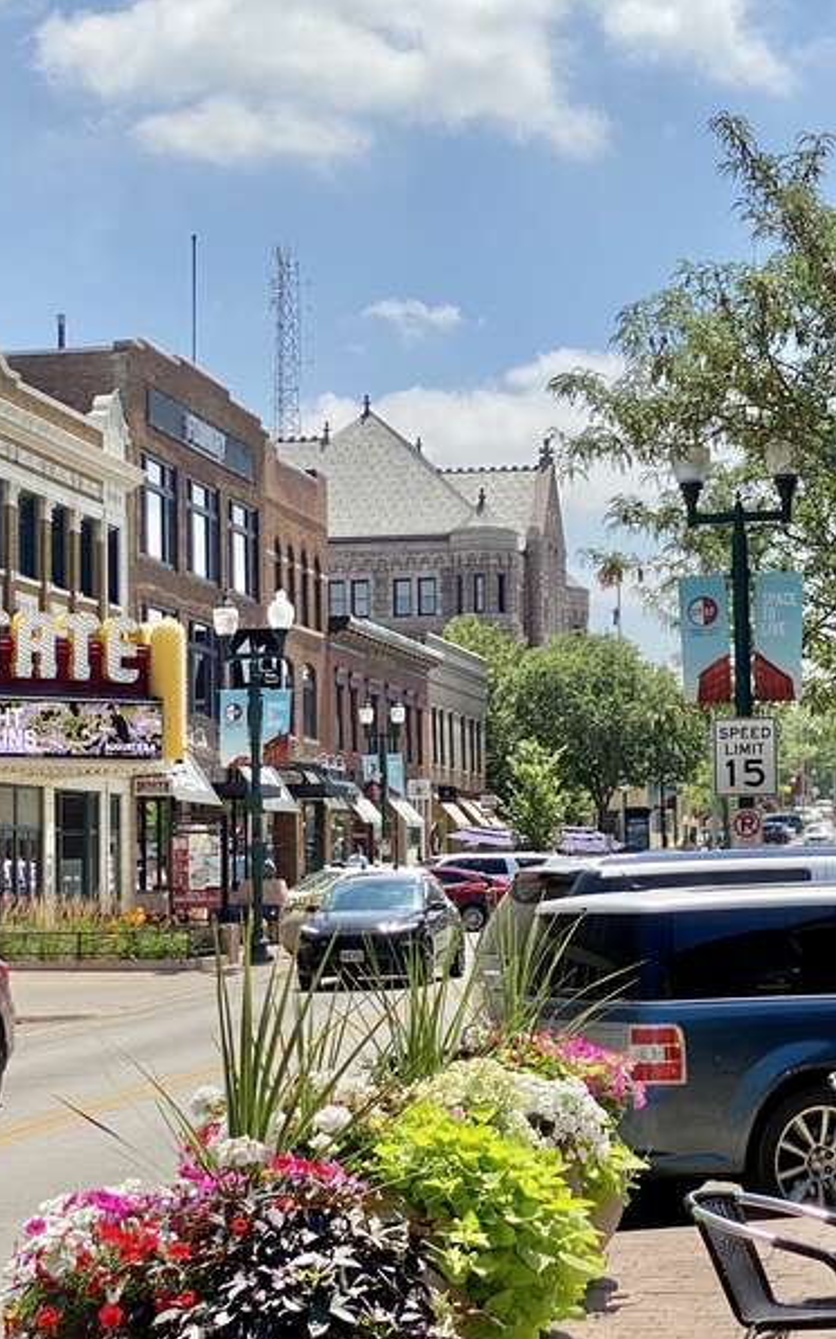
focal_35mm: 74
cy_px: 670
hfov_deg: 17.6
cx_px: 479
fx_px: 2700
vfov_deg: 27.9
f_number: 2
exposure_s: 1/1597
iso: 20
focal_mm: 6
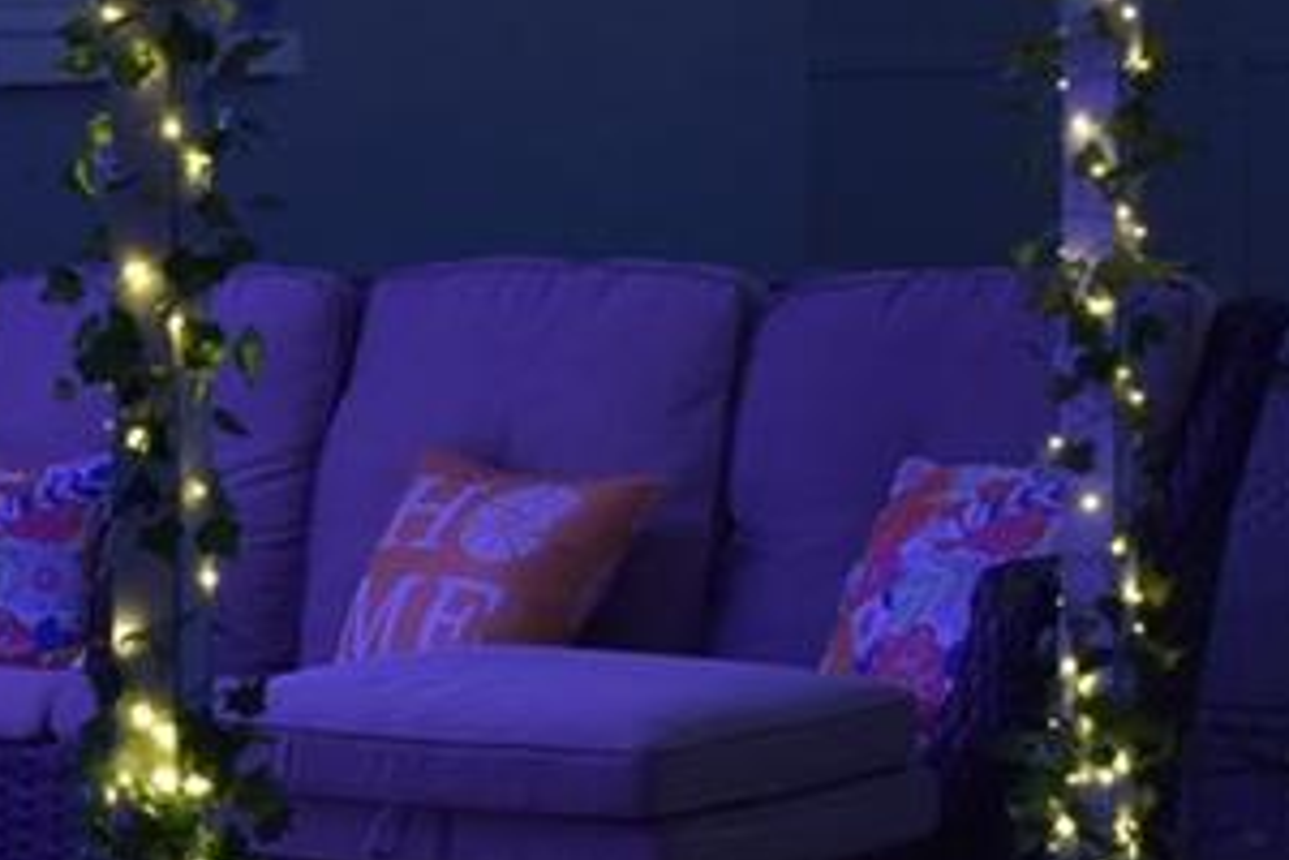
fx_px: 5728
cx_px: -1087
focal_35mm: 160
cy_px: 765
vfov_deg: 8.5
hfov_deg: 11.8
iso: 400
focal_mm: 20
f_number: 5.6
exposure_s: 1/2
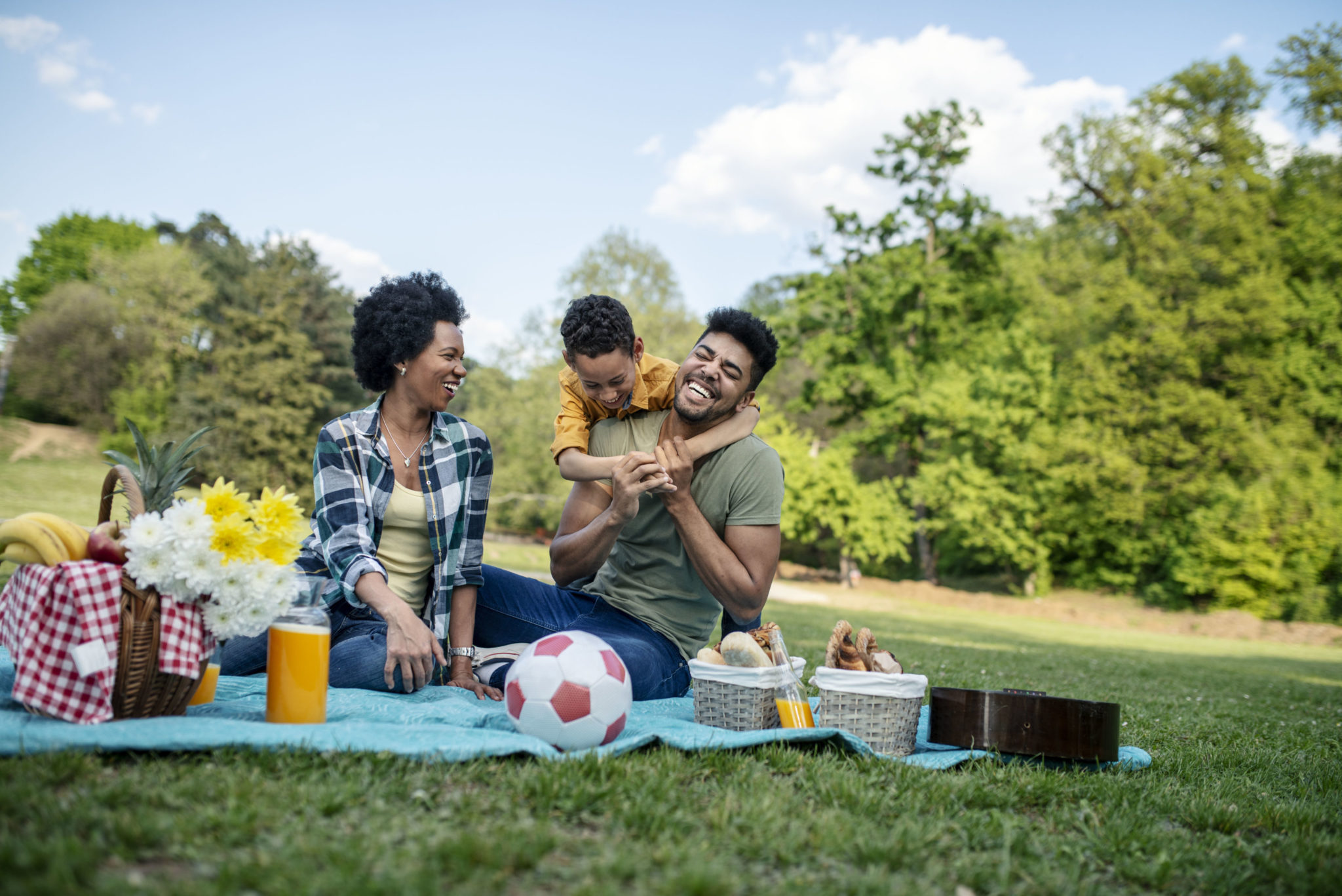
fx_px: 1305
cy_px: 448
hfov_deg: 54.4
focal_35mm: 35
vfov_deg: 37.9
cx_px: 671
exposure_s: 1/2000
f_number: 2
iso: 160
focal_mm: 35
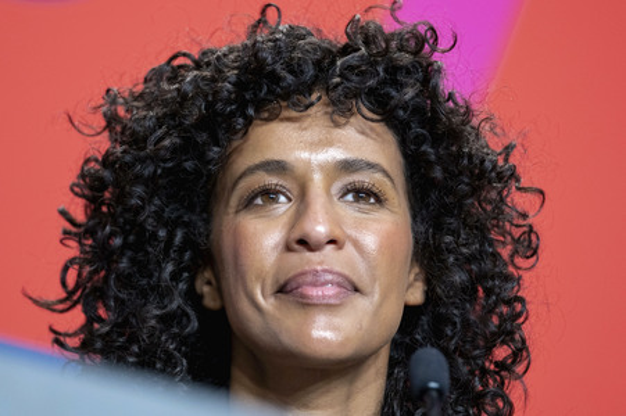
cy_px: 208
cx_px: 313
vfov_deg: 6.5
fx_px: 3649
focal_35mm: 210
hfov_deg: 9.8
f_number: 2.8
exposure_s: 1/120
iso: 2000
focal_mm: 140
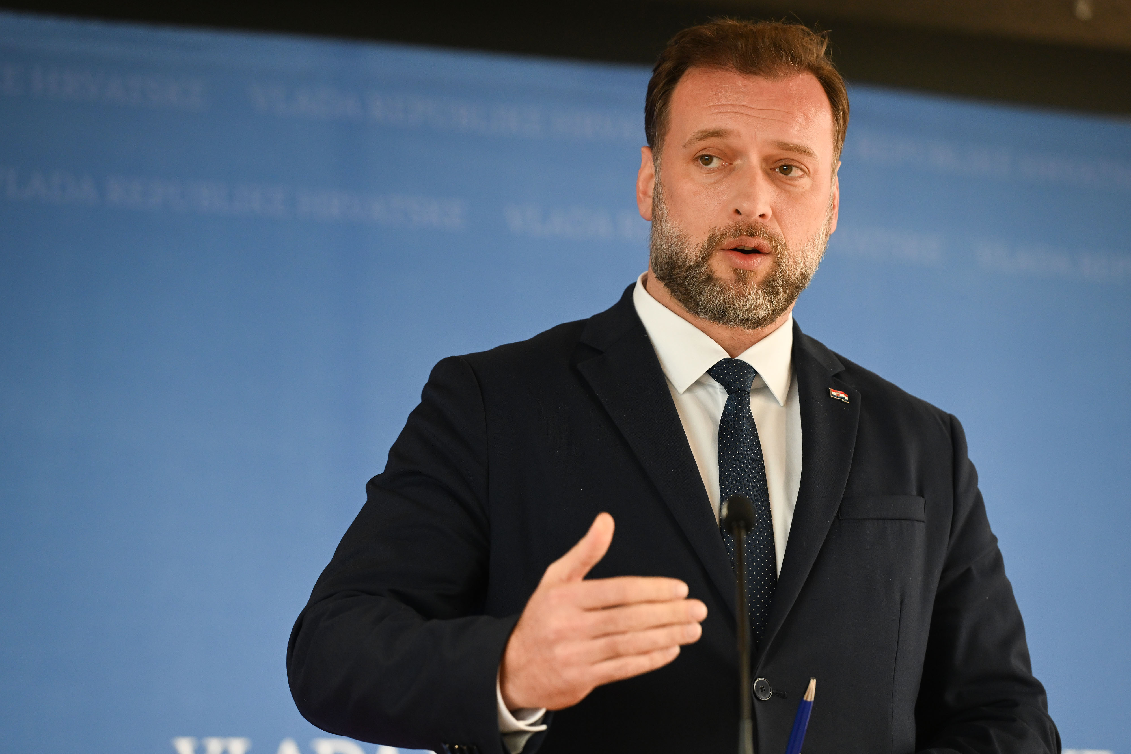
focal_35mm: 155
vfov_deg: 8.9
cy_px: 377
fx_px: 4869
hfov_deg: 13.2
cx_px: 566
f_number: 4
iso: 1600
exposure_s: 1/200
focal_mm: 155
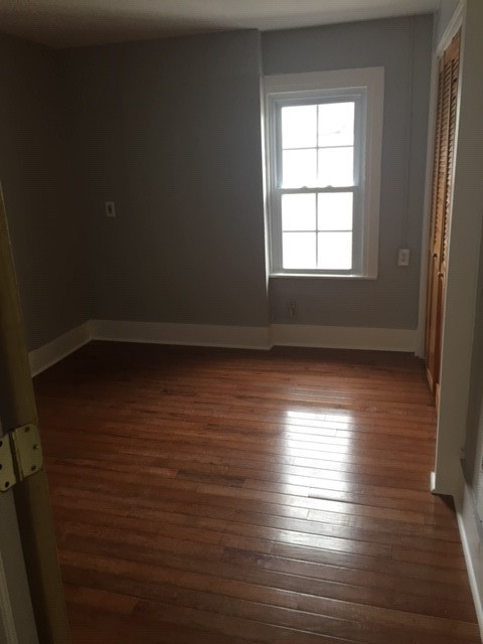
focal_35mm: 29
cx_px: 242
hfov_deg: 48.2
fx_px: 540
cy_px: 322
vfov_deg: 61.7
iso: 50
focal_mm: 4.15
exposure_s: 1/33
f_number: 2.2
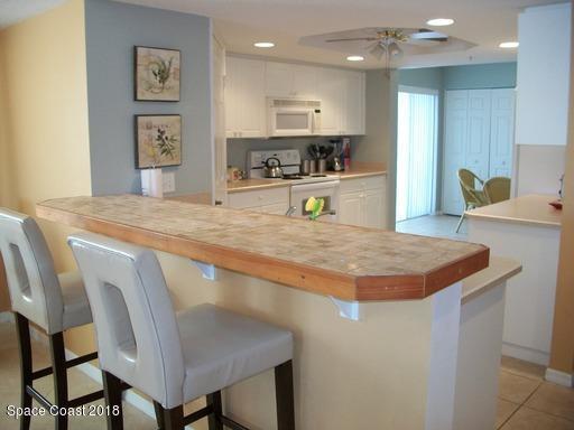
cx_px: 287
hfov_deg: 56.8
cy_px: 215
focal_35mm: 32
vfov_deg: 44.2
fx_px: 531
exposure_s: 1/30
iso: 160
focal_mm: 5.7
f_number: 2.9
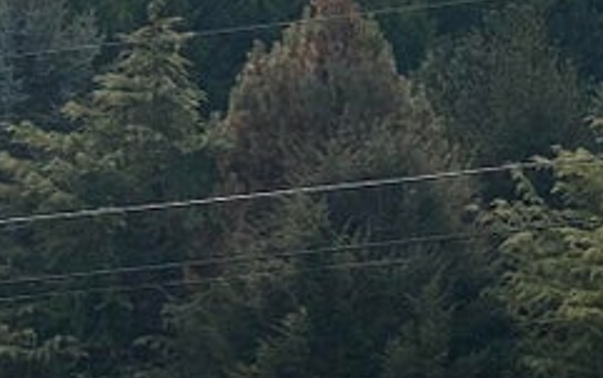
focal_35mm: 156
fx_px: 2565
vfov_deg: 8.4
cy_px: 313
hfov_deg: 13.0
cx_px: 757
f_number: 1.5
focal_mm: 5.7
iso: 50
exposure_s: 1/6993
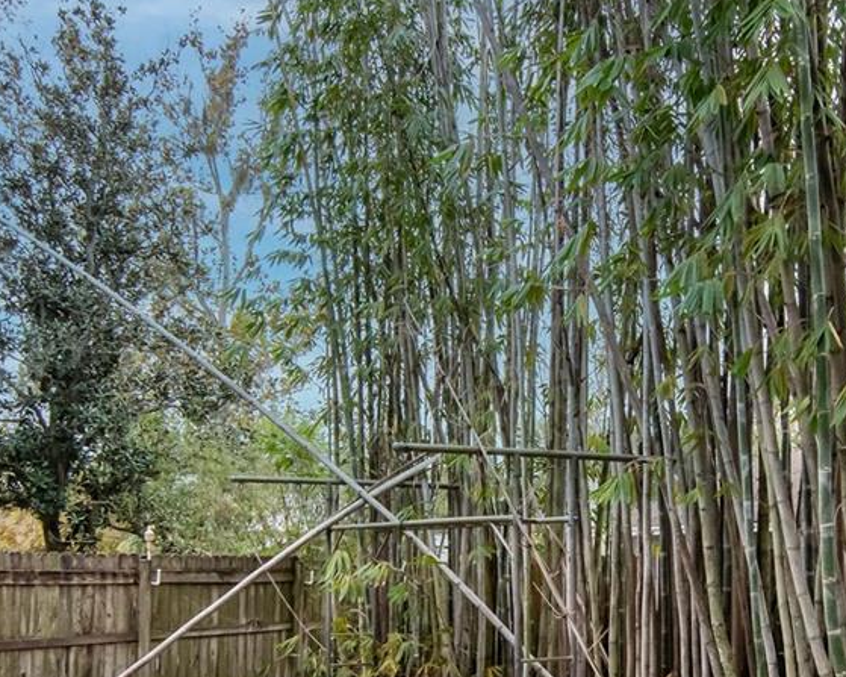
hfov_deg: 41.4
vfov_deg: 33.1
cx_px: 527
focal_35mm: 44
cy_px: 529
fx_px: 1110
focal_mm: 11
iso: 1250
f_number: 10
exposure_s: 1/250
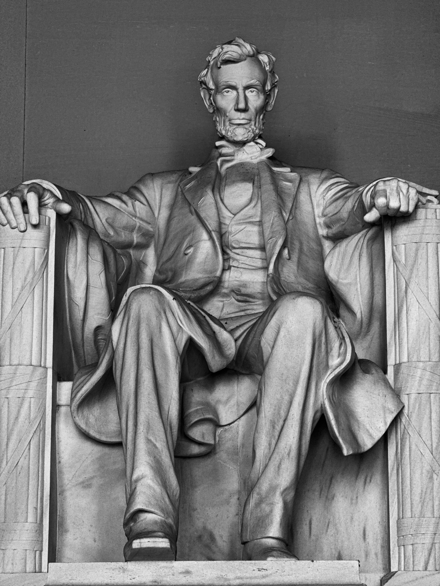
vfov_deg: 16.4
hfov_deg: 12.3
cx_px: 220
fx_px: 2034
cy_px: 293
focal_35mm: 120
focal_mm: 15.66
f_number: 2.8
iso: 125
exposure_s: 1/121
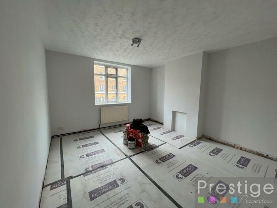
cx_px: 138
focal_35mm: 13
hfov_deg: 106.2
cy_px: 104
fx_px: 104
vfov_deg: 89.9
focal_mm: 1.57
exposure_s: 1/100
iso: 40
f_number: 1.8
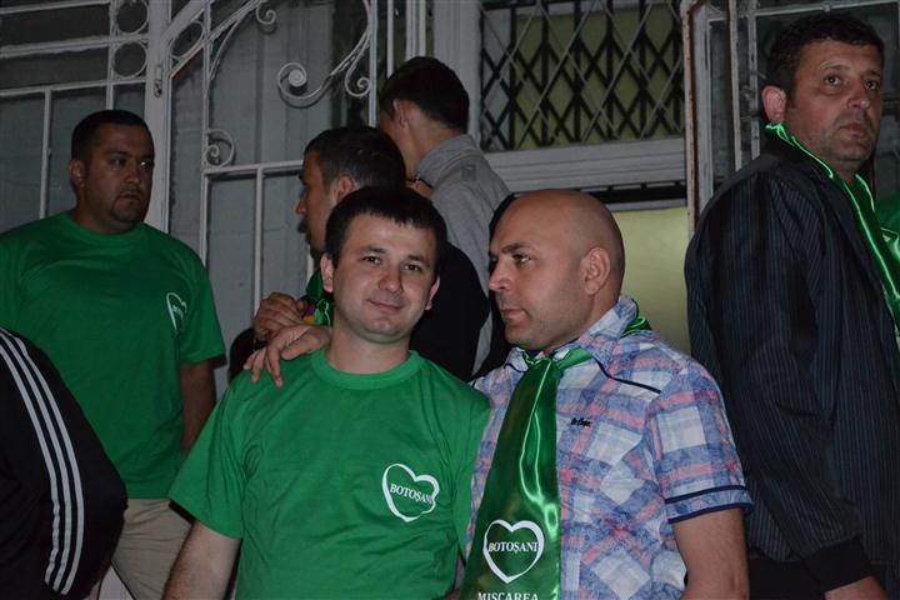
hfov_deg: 24.6
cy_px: 300
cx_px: 450
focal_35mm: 82
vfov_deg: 16.6
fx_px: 2062
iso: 3200
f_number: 5.6
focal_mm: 55
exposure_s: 1/60
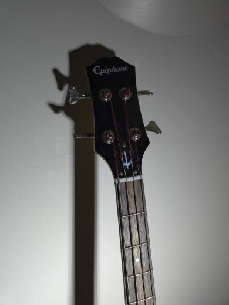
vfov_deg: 73.9
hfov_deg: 58.9
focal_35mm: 23
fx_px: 203
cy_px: 152
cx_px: 114
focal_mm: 5.4
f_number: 1.8
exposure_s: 1/71
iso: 160
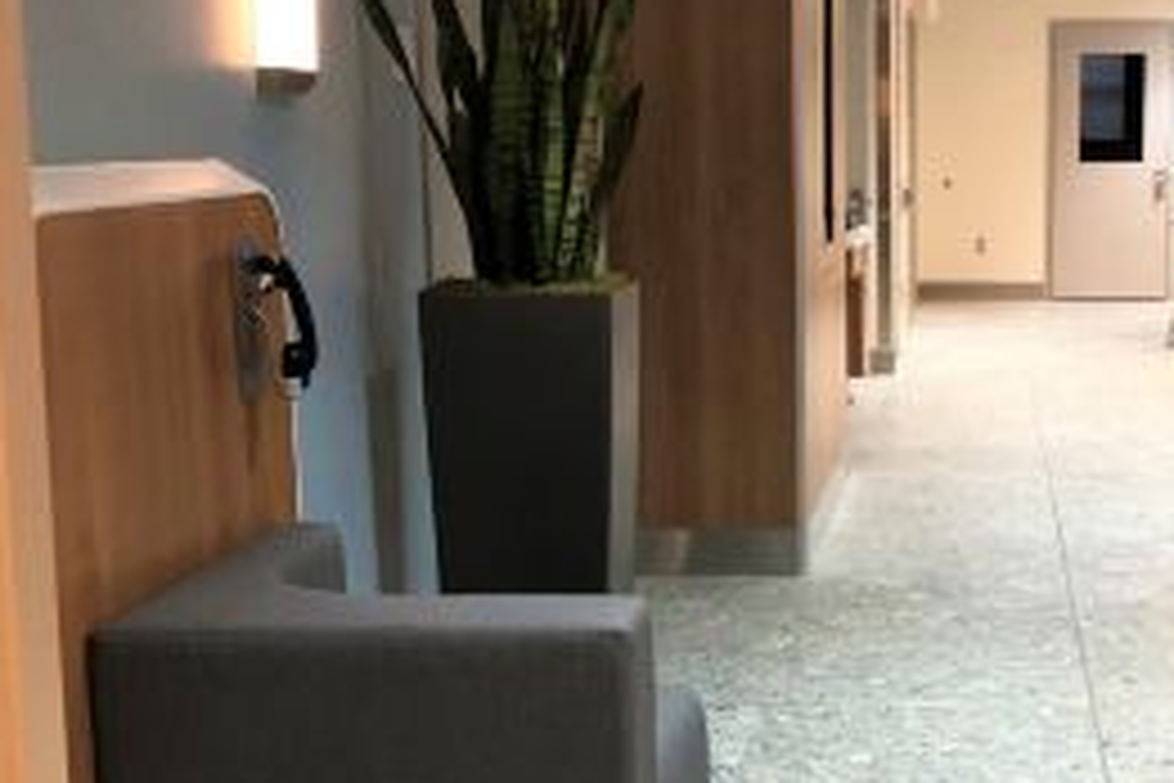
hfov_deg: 29.4
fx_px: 2185
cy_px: 531
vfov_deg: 20.2
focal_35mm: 67
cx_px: 927
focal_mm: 3.99
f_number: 1.8
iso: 40
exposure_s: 1/20
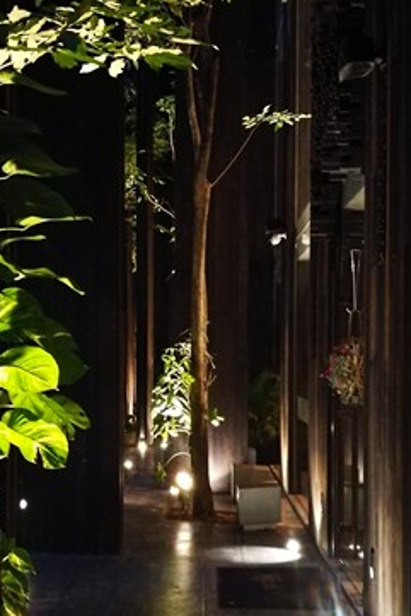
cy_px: 370
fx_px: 958
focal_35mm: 56
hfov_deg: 24.2
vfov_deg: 35.5
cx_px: 179
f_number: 2.2
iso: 2000
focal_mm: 4.5
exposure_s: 1/16.7
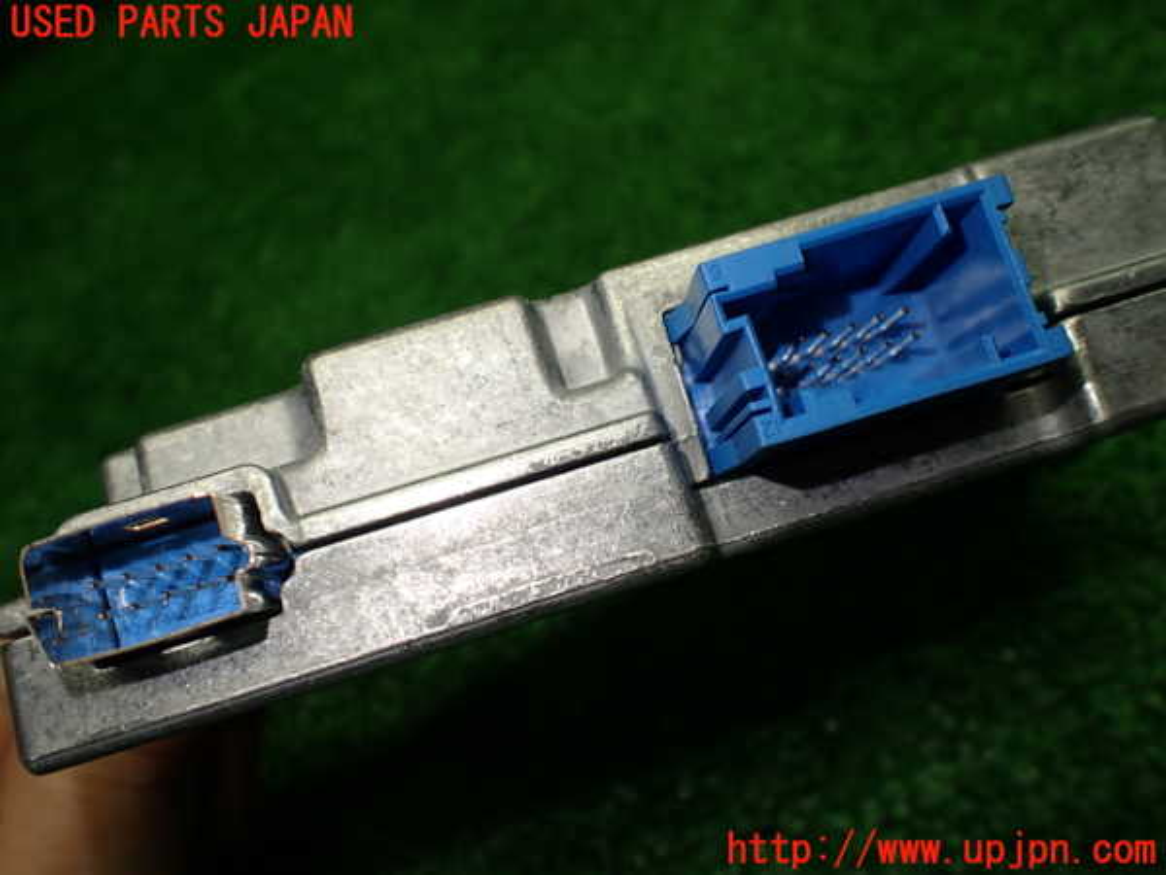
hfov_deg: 60.0
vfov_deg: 46.8
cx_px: 583
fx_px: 1011
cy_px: 438
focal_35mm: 30
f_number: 2.3
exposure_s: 1/125
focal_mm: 5.4
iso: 100
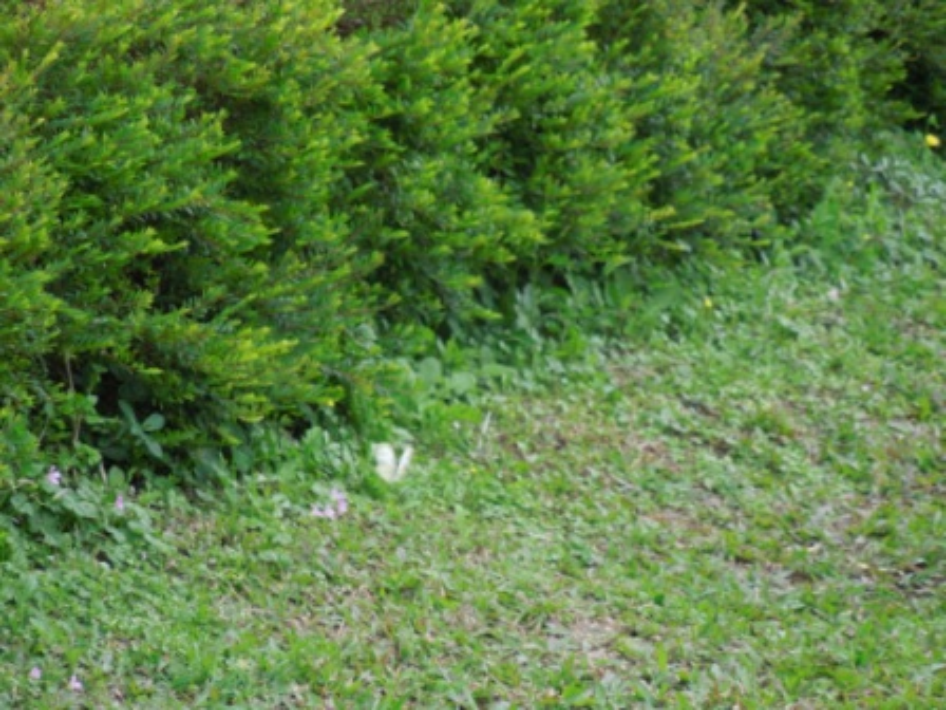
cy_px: 355
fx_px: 8362
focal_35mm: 306
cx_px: 473
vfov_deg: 4.9
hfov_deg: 6.5
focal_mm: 55.1
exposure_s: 1/250
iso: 250
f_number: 5.5
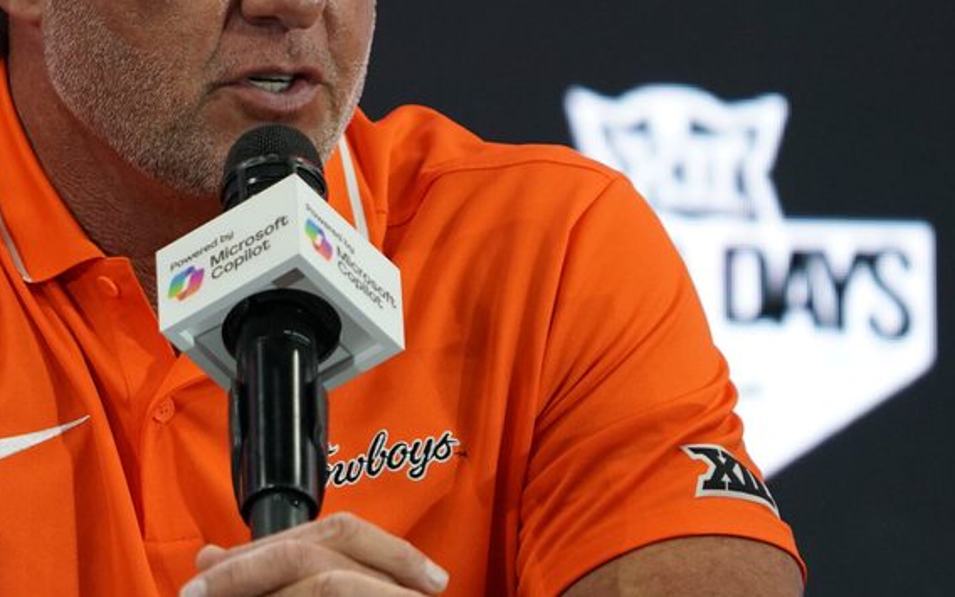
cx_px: 177
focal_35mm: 844
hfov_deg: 2.5
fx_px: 21967
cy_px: 88
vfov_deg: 1.6
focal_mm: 459
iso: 2500
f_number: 6.3
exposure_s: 1/250
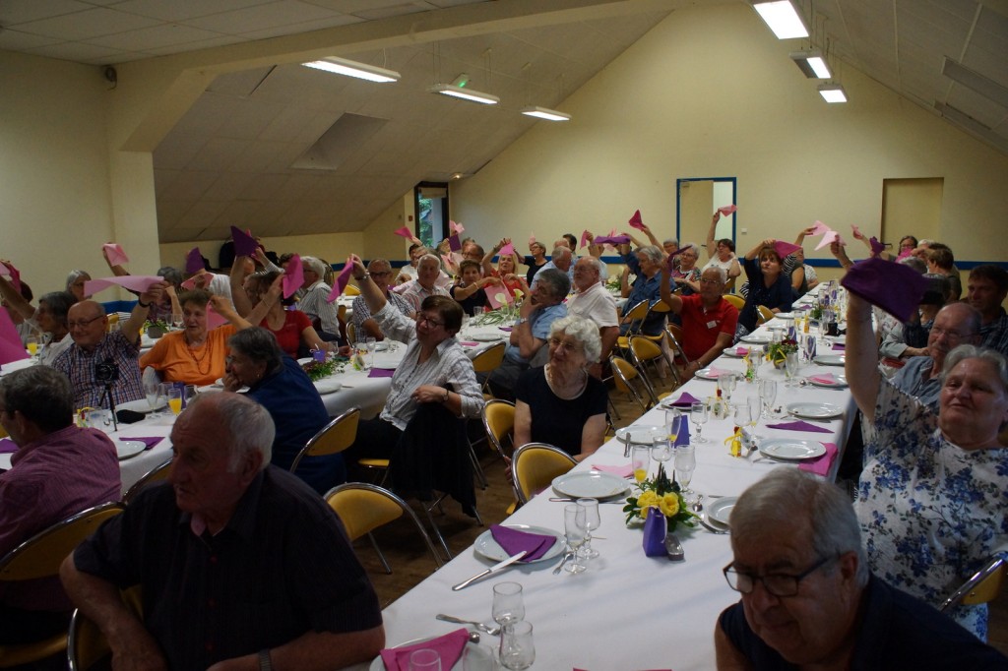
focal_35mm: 30
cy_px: 336
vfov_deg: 43.6
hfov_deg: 61.9
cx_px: 504
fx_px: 840
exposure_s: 1/160
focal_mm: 20
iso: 1600
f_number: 4
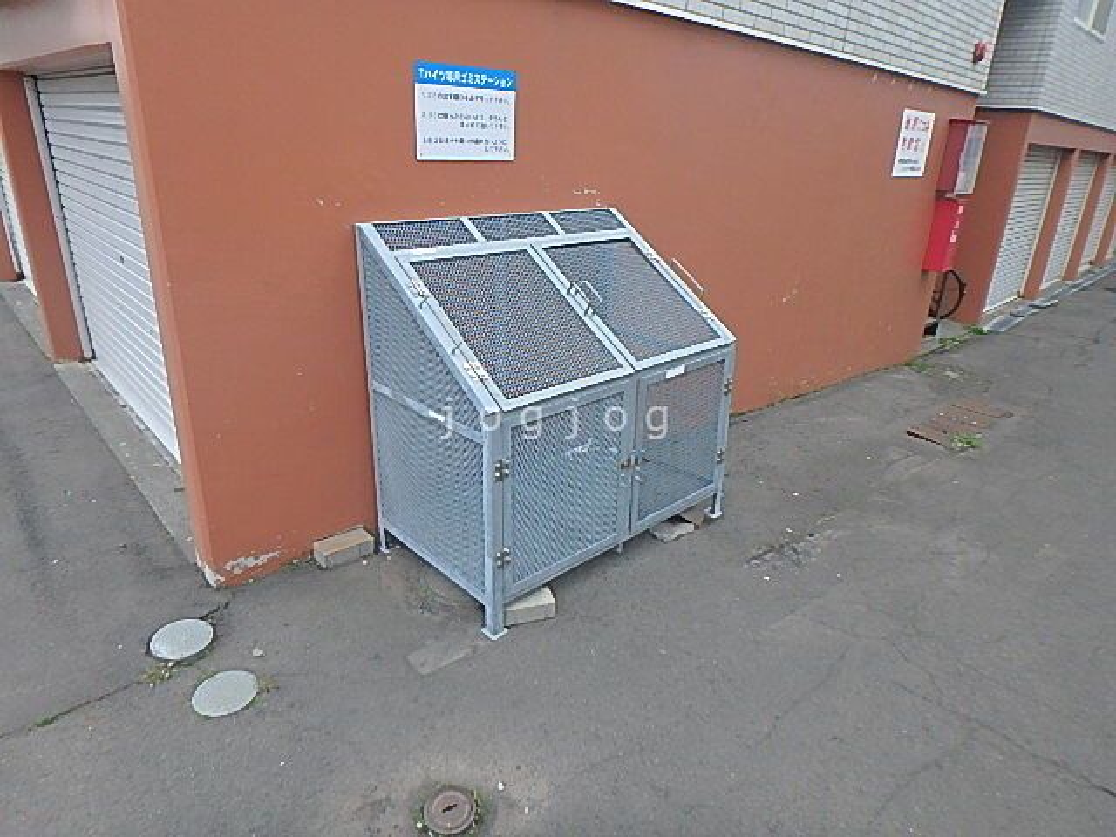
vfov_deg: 63.4
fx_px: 677
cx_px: 558
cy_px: 418
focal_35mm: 21
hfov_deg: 79.0
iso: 125
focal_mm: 3.7
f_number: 3.5
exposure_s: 1/320
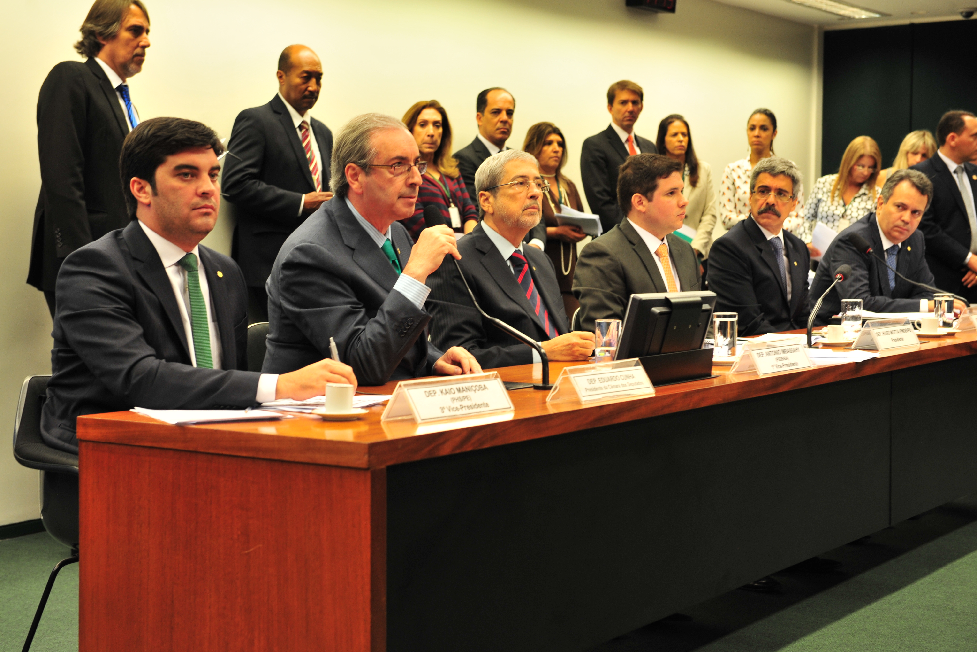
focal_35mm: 59
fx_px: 1601
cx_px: 464
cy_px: 310
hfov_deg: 33.9
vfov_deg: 23.0
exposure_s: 1/100
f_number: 5
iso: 800
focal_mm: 56
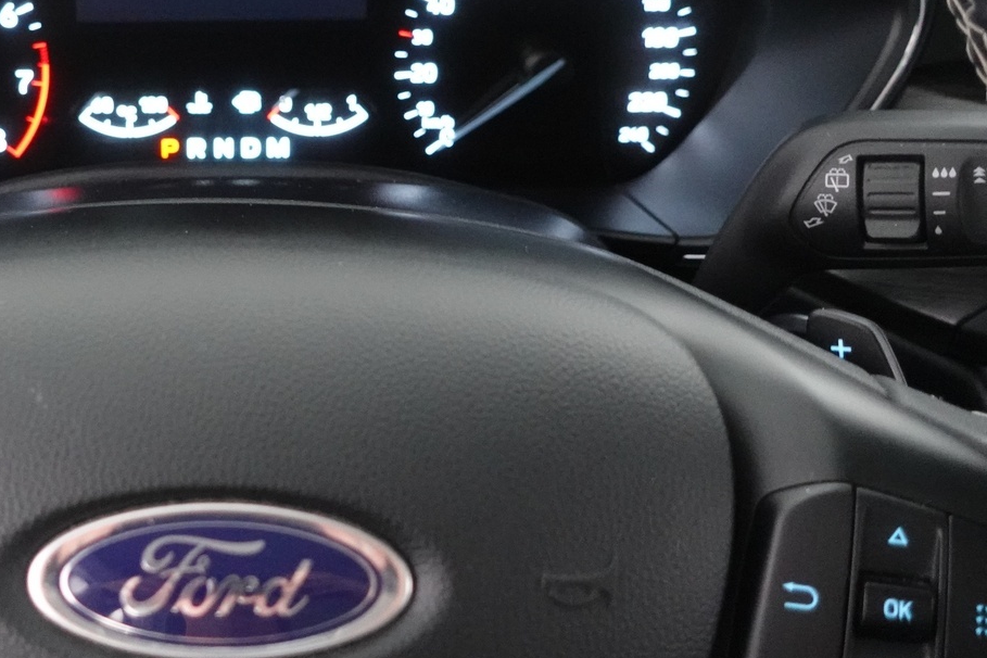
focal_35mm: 57
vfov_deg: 23.5
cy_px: 156
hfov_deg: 34.2
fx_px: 1563
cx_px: 225
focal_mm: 12.27
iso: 3200
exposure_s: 1/30
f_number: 2.8
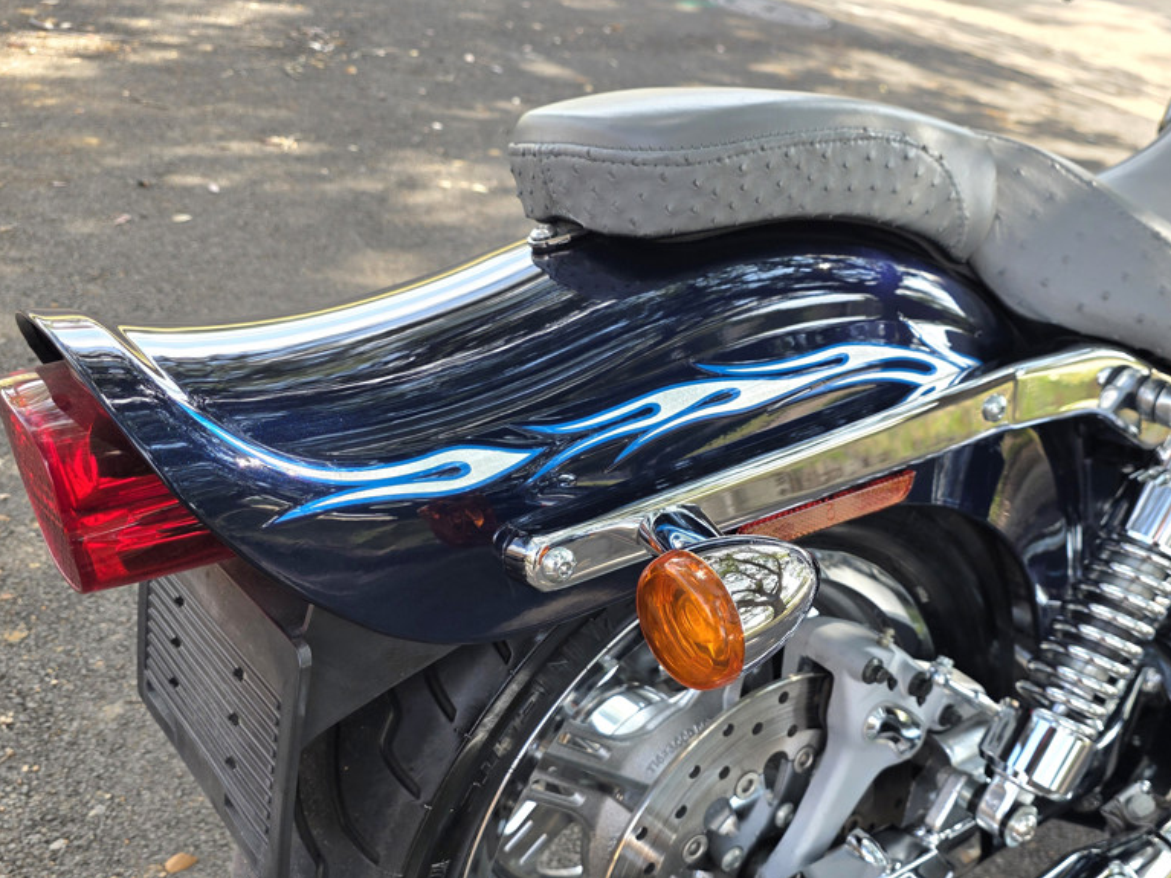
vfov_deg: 43.9
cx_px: 689
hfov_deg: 56.5
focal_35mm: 32
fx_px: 1082
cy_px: 533
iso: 32
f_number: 1.7
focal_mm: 6.3
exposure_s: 1/370
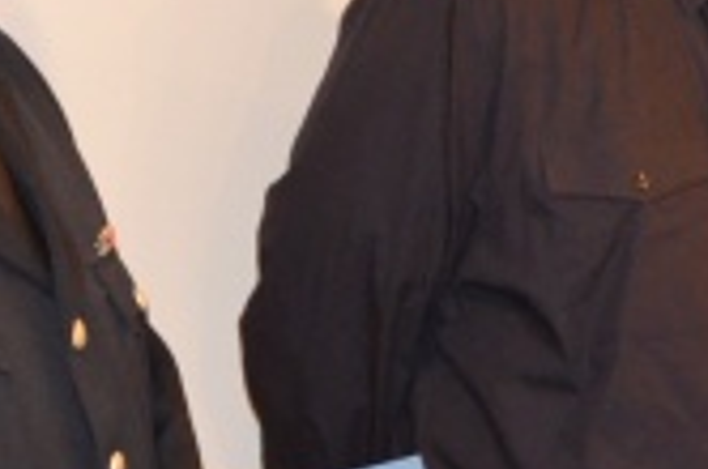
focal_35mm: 182
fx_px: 3572
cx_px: 367
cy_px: 164
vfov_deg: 7.5
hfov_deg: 11.3
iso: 3200
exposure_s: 1/60
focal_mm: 28
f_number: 4
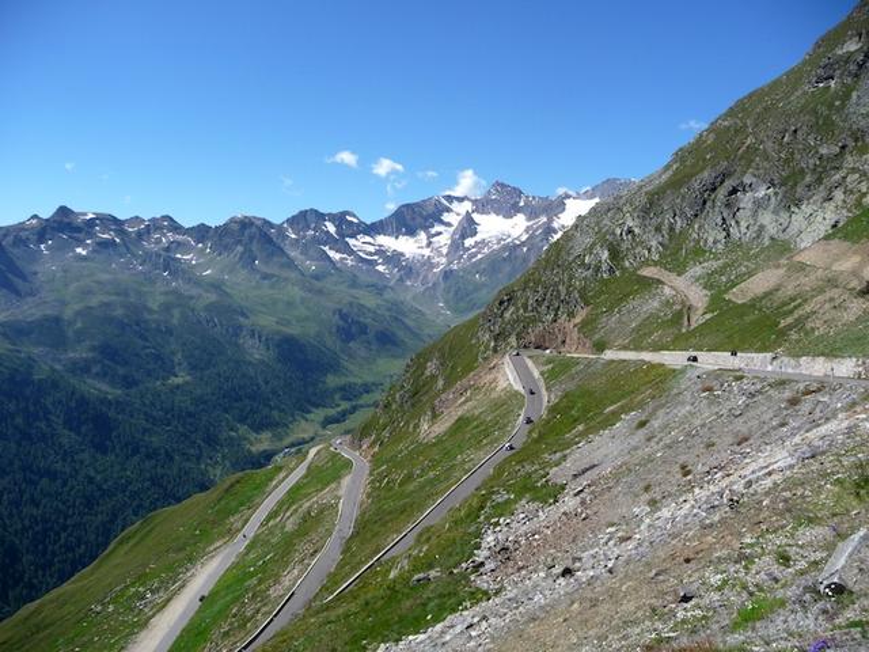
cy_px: 326
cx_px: 434
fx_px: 703
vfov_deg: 49.7
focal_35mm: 28
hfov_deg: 63.4
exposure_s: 1/1000
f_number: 3.3
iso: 100
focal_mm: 4.7
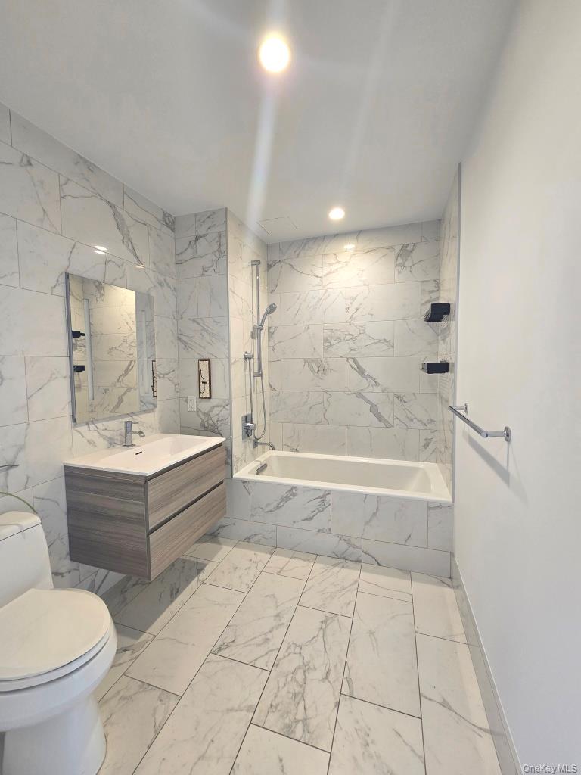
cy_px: 388
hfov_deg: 89.9
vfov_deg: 106.2
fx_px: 291
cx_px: 290
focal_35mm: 13
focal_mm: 2.2
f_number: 2.2
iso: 100
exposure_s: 1/60
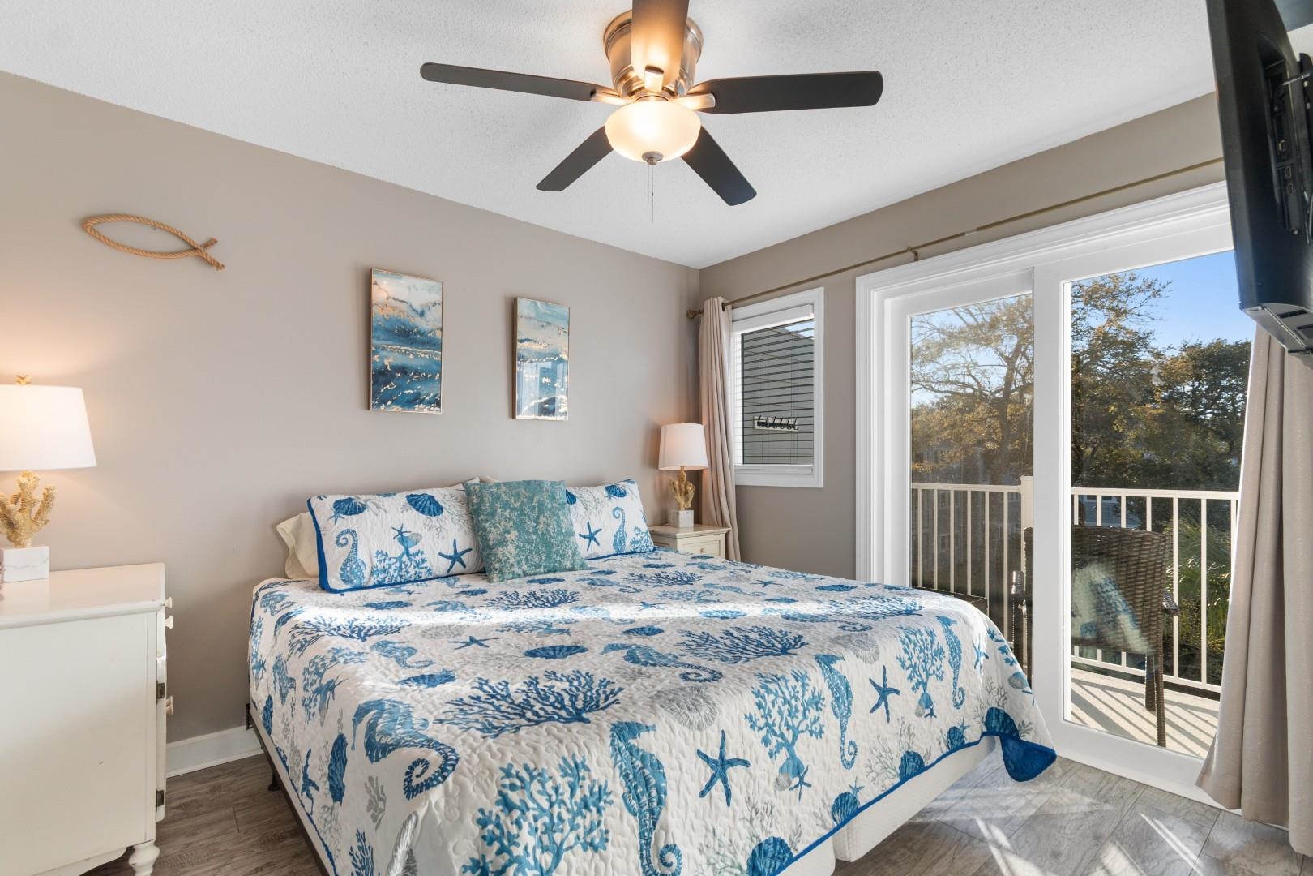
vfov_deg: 77.3
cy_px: 438
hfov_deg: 100.4
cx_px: 656
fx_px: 547
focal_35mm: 15
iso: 100
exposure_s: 1/40
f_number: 4.5
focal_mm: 10
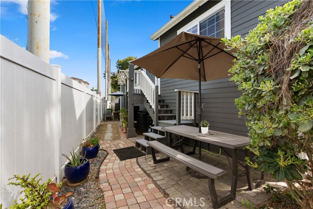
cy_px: 104
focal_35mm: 16
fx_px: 139
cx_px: 156
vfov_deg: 73.8
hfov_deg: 96.7
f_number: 9
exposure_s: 1/60
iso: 640
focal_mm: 16
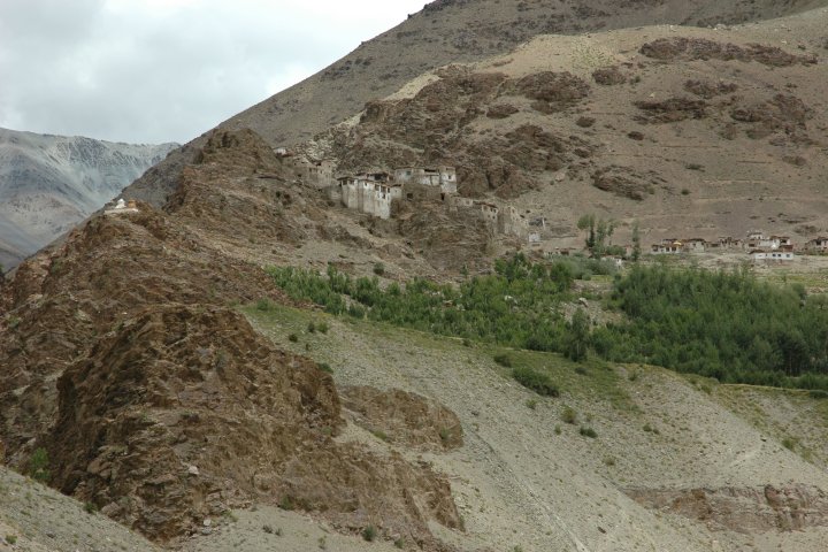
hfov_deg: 19.5
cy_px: 276
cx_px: 414
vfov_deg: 13.0
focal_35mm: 105
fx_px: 2415
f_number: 9
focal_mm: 70
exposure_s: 1/320
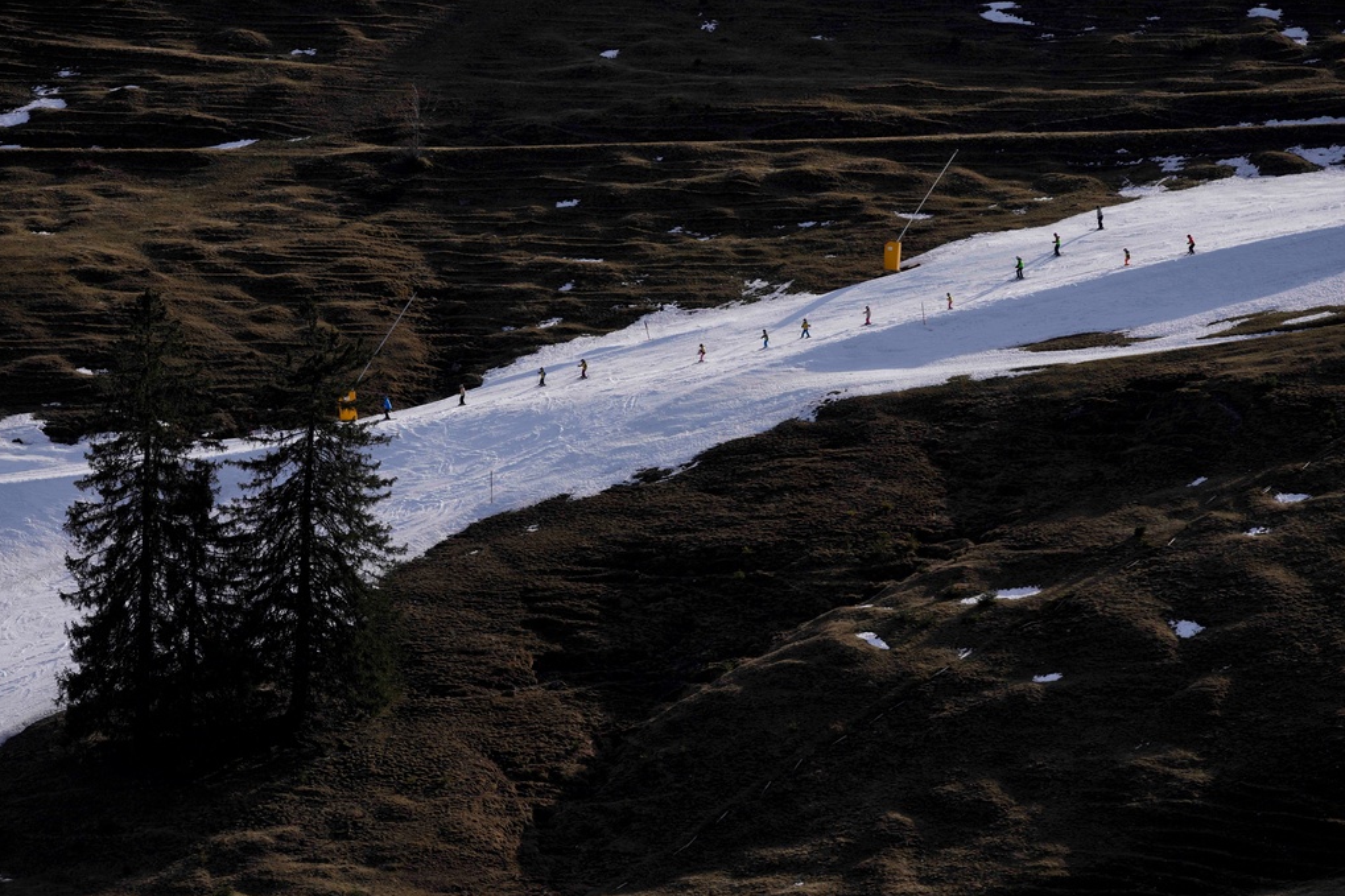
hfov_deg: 10.9
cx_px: 671
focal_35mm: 188
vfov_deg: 7.3
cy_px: 448
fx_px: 7022
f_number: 4.5
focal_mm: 187
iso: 200
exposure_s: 1/2500
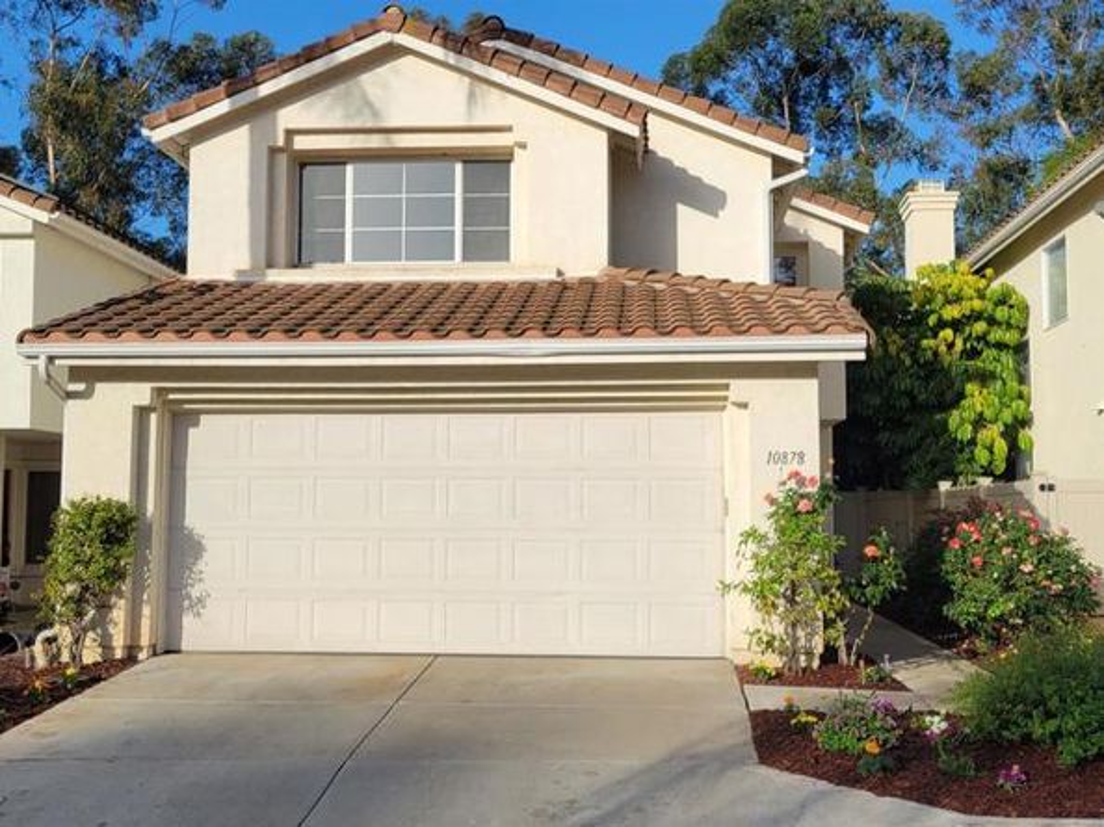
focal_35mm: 26
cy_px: 414
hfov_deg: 67.3
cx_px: 552
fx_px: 829
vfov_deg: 53.0
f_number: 1.8
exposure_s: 1/2558
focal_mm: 5.4
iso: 40
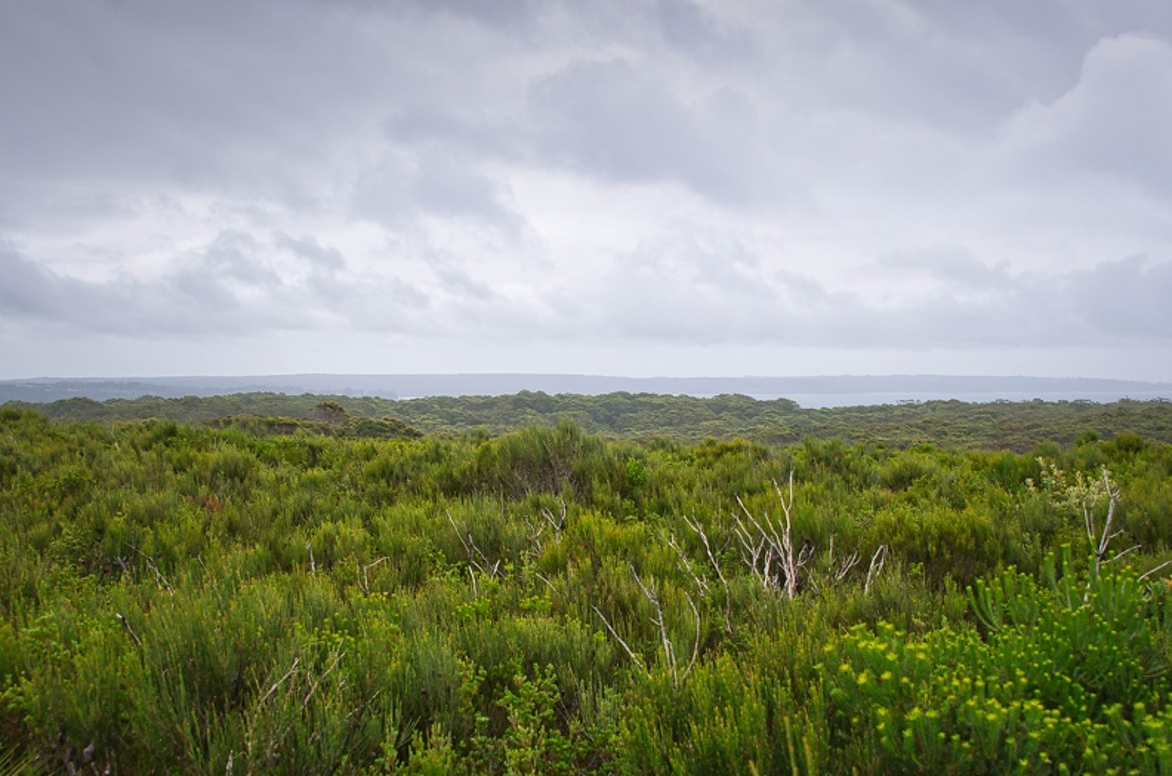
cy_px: 388
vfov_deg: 31.7
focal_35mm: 42
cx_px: 586
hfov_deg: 46.5
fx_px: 1364
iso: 200
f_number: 7.1
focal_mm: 28
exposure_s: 1/200
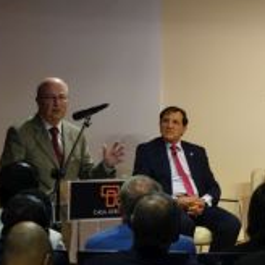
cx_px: 287
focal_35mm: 188
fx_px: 1628
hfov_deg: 9.2
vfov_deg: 9.3
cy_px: 143
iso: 800
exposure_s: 1/30
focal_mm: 34.62
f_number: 2.8
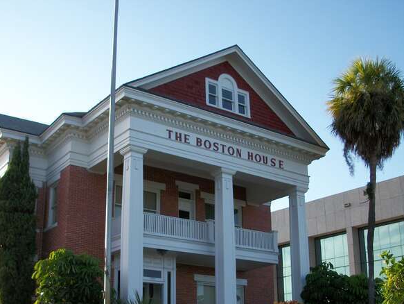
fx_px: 561
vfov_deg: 30.0
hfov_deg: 39.6
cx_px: 176
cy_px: 208
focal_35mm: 48
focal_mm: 6.3
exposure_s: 1/500
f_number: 3.1
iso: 80
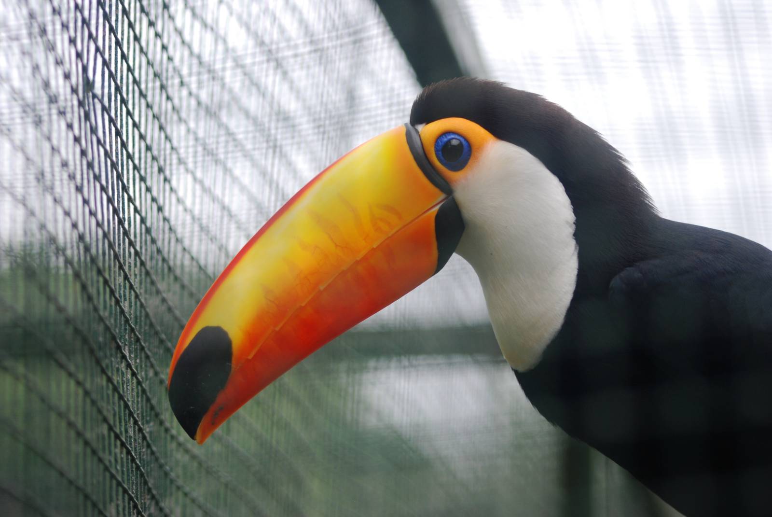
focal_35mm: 129
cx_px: 386
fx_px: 2770
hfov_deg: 15.9
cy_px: 258
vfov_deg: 10.7
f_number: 4
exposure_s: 1/400
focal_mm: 86
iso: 200
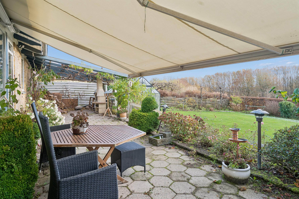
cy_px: 100
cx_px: 150
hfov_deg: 79.1
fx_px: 181
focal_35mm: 22
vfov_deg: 57.7
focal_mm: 21.8
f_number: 7.1
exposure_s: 1/125
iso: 800
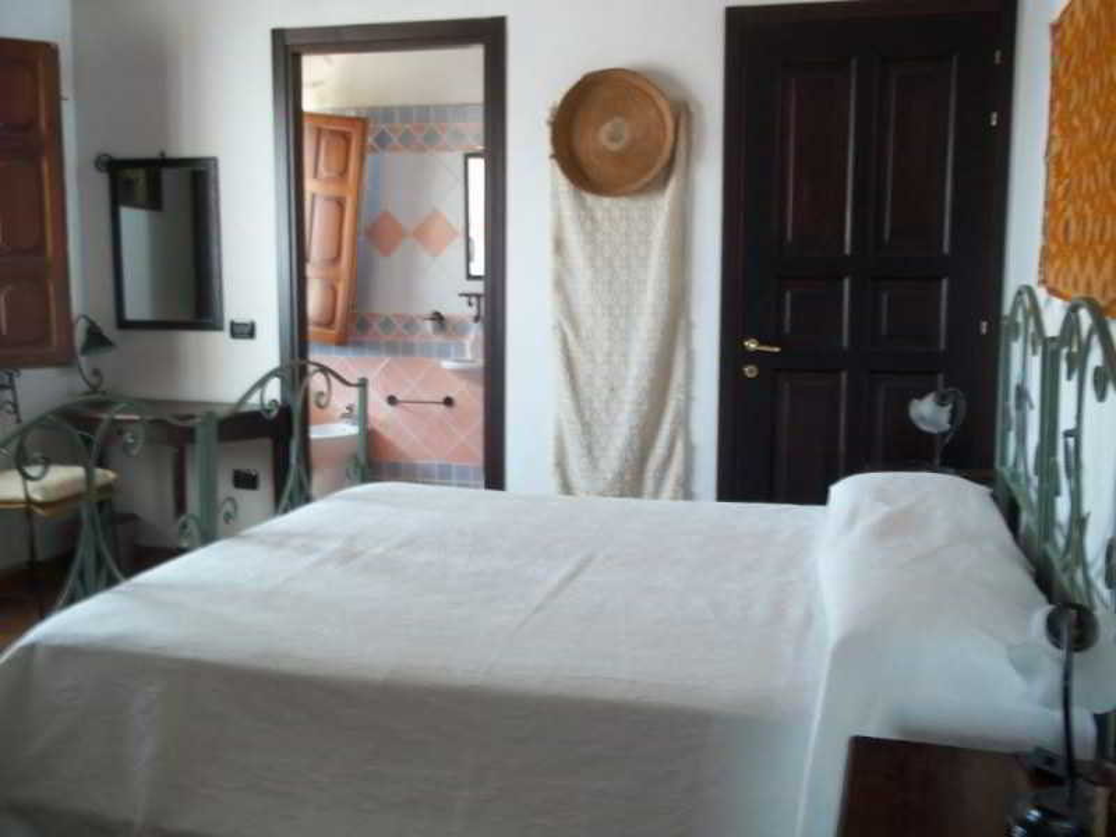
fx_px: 1161
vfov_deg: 39.7
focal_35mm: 36
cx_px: 558
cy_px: 418
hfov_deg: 51.4
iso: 232
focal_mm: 6.5
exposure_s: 1/8
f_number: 3.1
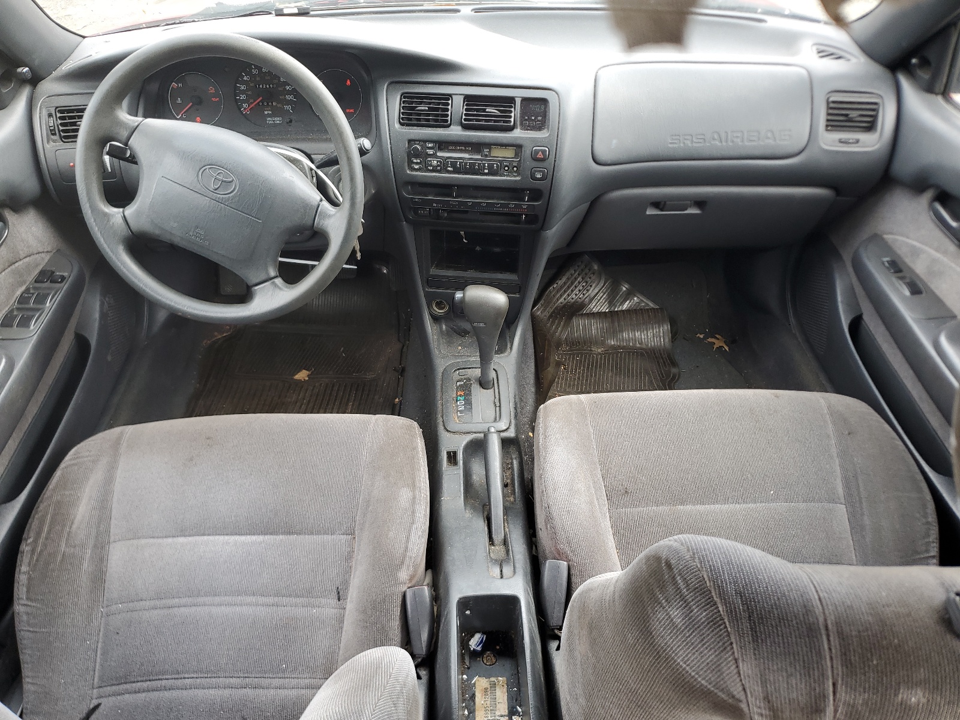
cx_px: 480
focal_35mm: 26
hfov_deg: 67.3
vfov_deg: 53.1
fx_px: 721
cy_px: 360
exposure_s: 1/139
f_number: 1.5
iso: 50
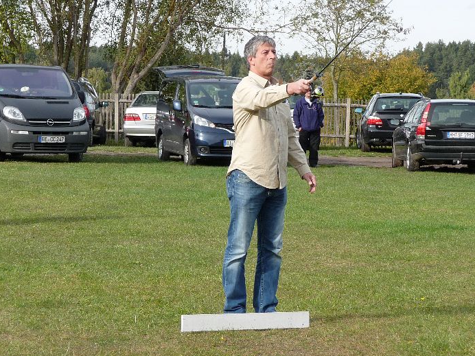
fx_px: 2031
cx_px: 250
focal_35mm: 148
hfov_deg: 13.3
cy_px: 162
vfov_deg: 10.0
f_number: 4.7
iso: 100
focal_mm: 21.8
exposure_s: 1/250
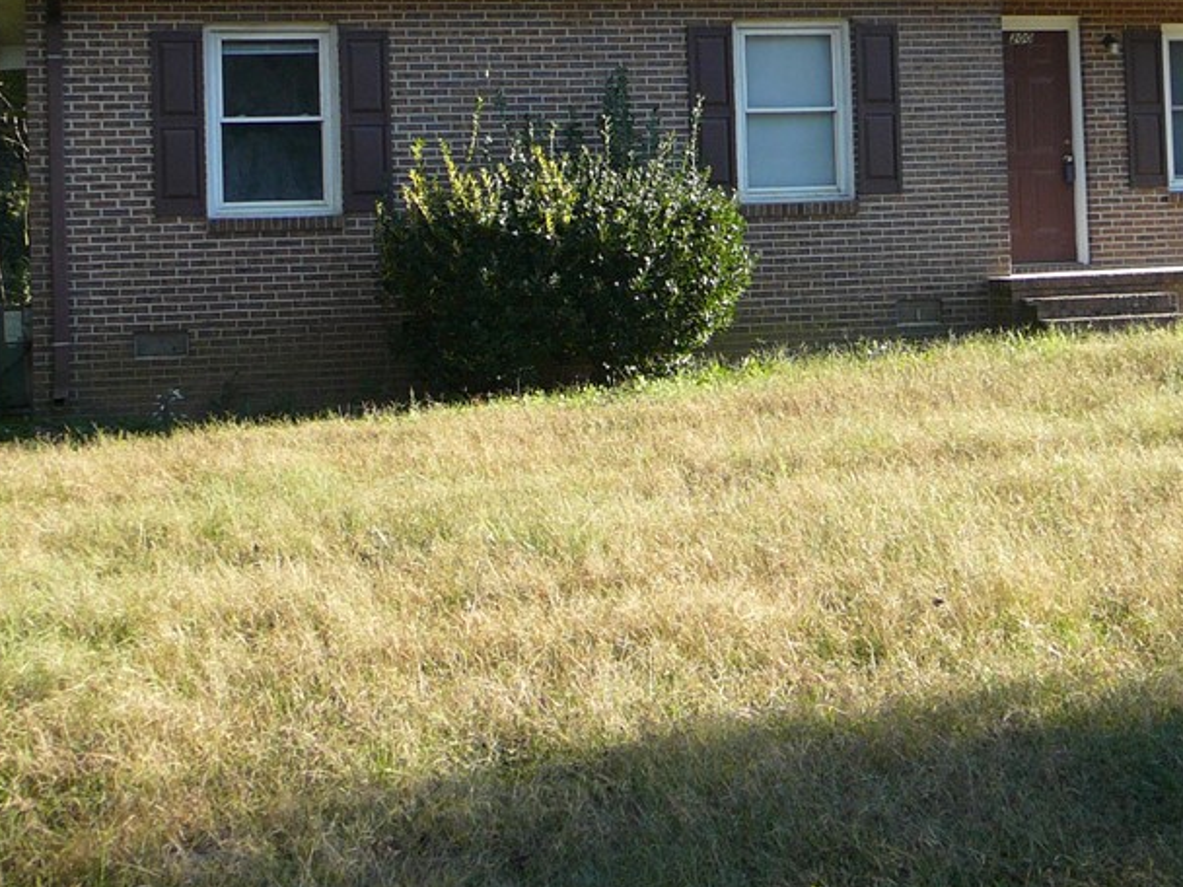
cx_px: 811
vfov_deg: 21.1
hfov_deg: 27.9
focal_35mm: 69
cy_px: 193
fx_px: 2358
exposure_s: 1/160
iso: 80
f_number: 3.1
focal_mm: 6.1
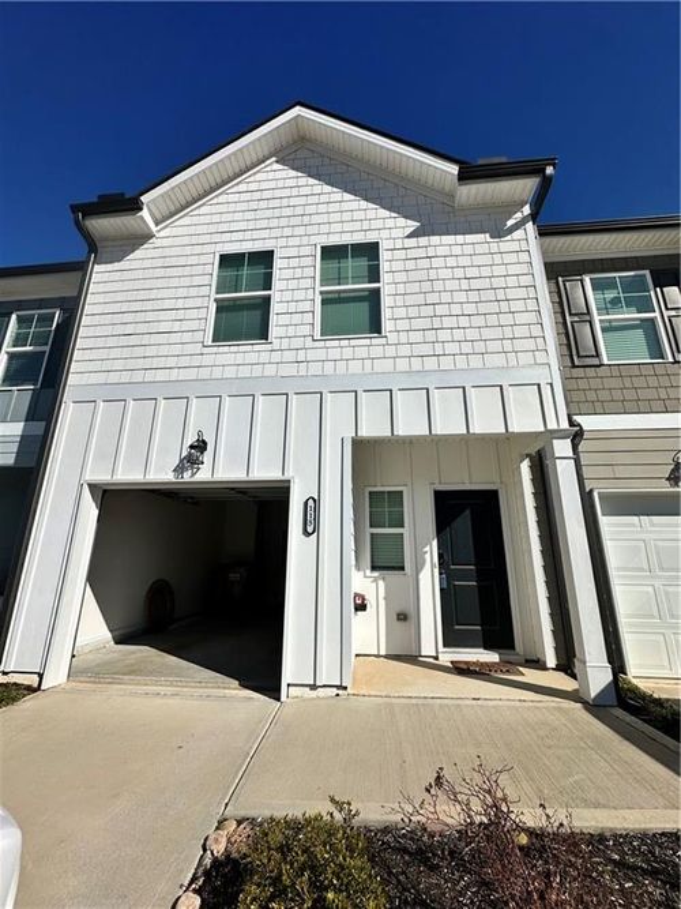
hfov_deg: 85.7
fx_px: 367
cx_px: 340
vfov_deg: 102.1
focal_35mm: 14
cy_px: 454
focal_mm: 2.22
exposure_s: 1/6494
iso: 50
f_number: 2.2
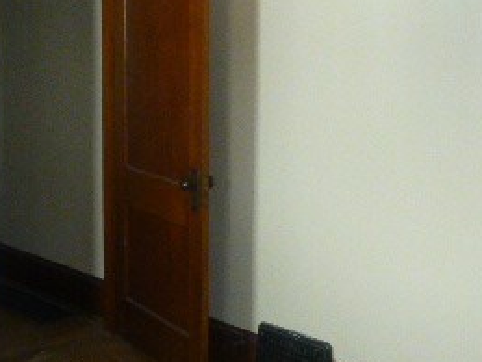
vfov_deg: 24.6
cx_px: 41
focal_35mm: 59
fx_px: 822
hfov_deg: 31.1
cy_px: 102
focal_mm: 4.3
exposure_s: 1/125
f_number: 3.3
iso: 800
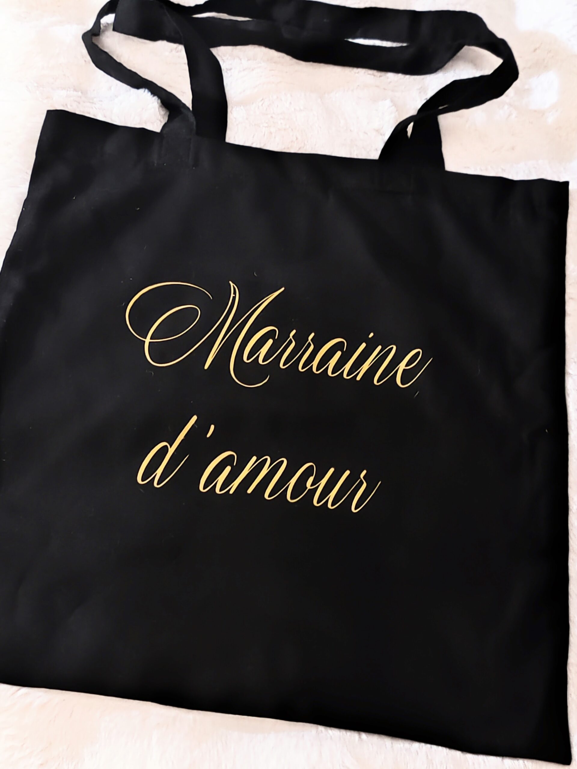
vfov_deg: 35.5
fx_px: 1200
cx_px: 288
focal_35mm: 54
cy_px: 384
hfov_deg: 27.0
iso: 2000
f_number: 1.9
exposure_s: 1/50
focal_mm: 6.12
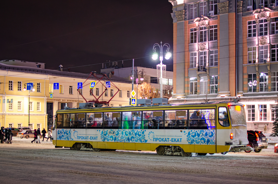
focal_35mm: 52
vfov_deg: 25.6
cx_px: 139
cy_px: 92
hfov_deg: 37.9
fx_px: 405
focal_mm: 35
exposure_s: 1/125
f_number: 2.2
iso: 640
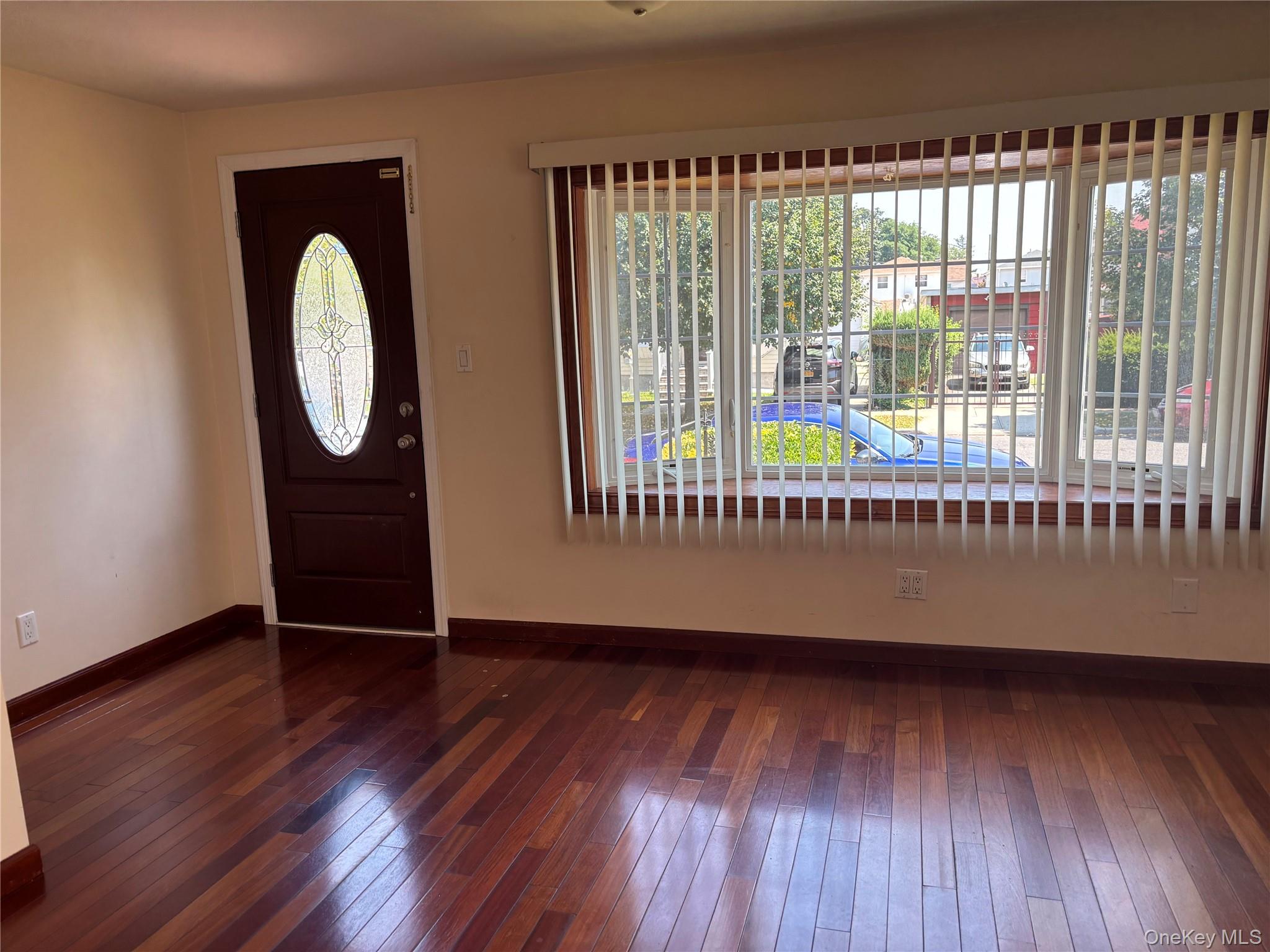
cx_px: 635
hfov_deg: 67.3
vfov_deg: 53.1
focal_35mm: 26
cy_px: 476
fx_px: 954
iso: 40
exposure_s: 1/121
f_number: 1.6
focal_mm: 5.96
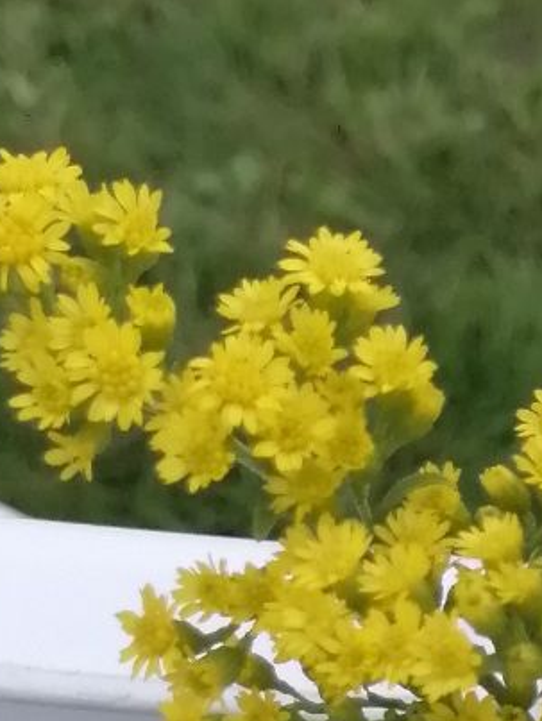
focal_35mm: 132
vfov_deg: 12.9
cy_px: 1456
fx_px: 2751
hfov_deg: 10.8
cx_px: 860
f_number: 1.8
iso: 160
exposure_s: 1/427
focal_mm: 3.95
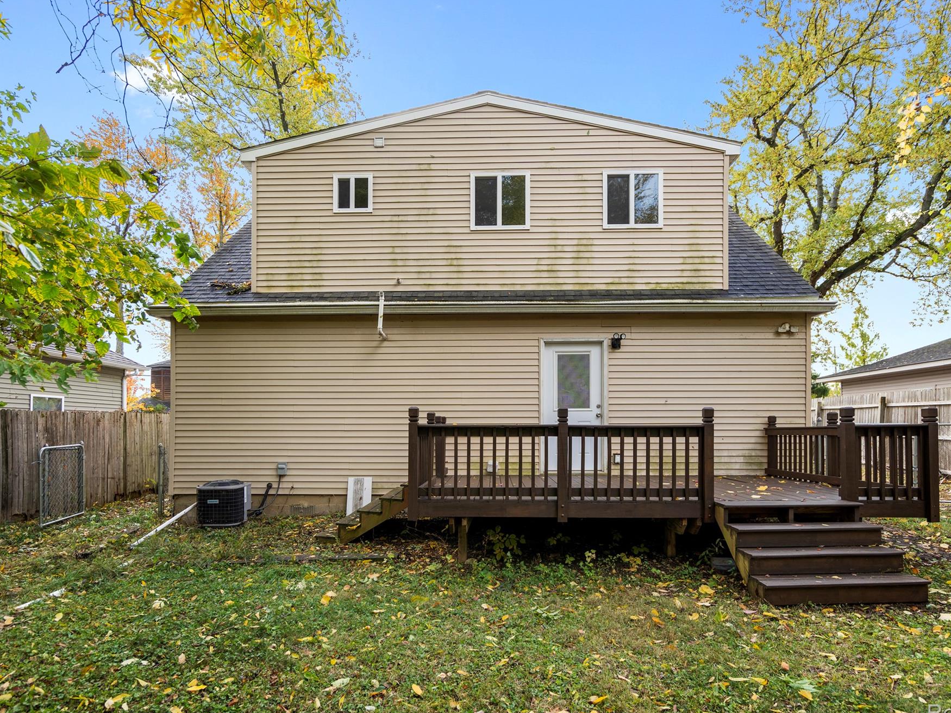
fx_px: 495
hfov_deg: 87.7
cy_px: 358
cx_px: 478
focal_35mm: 18
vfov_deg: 71.6
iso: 100
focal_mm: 16
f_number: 4
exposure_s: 1/125
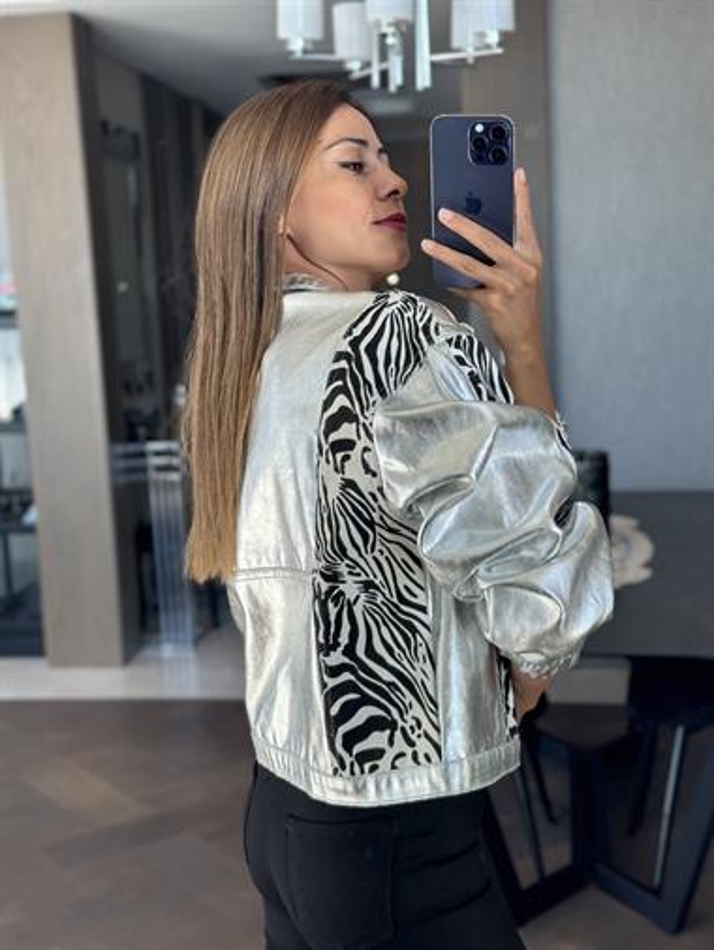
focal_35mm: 48
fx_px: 1319
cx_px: 357
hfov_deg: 30.3
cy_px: 475
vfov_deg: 39.6
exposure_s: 1/141
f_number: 1.78
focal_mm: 6.86
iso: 64
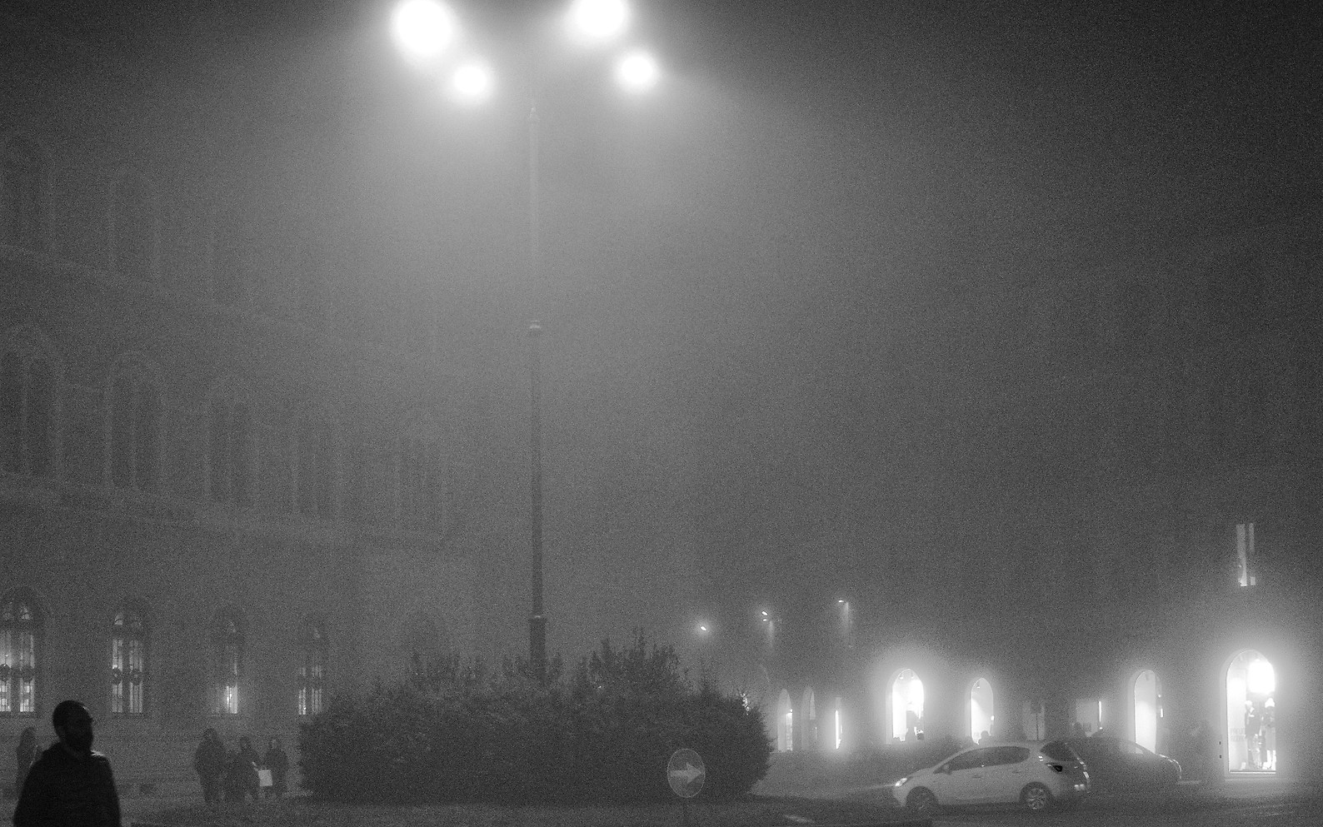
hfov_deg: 34.0
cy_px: 598
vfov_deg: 21.5
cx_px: 673
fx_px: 2164
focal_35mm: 60
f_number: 5
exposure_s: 1/30
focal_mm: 26
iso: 3200
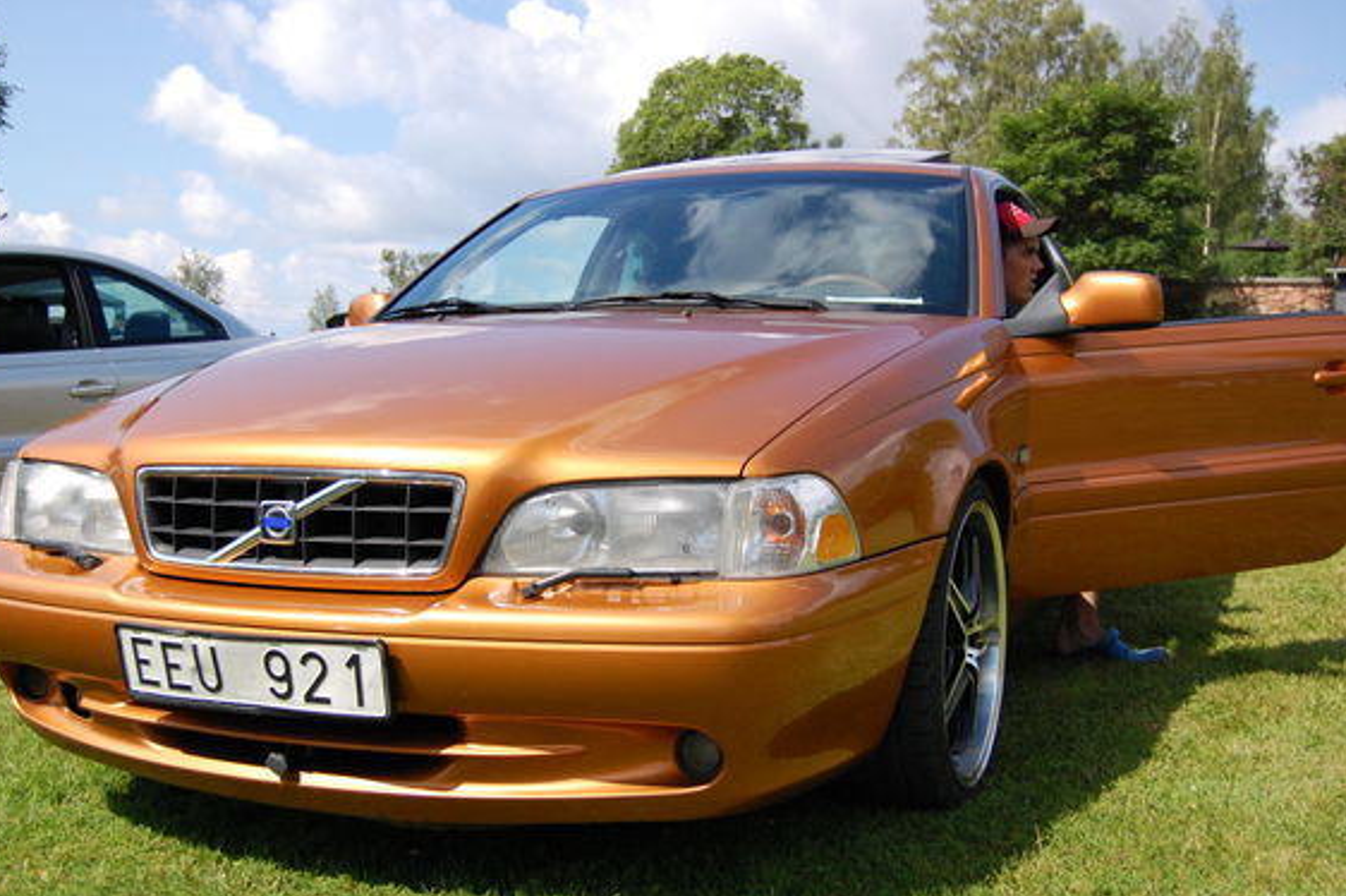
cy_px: 489
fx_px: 1532
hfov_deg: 47.4
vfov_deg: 32.6
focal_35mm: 41
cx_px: 620
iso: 800
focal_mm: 24
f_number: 4.5
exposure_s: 1/4000
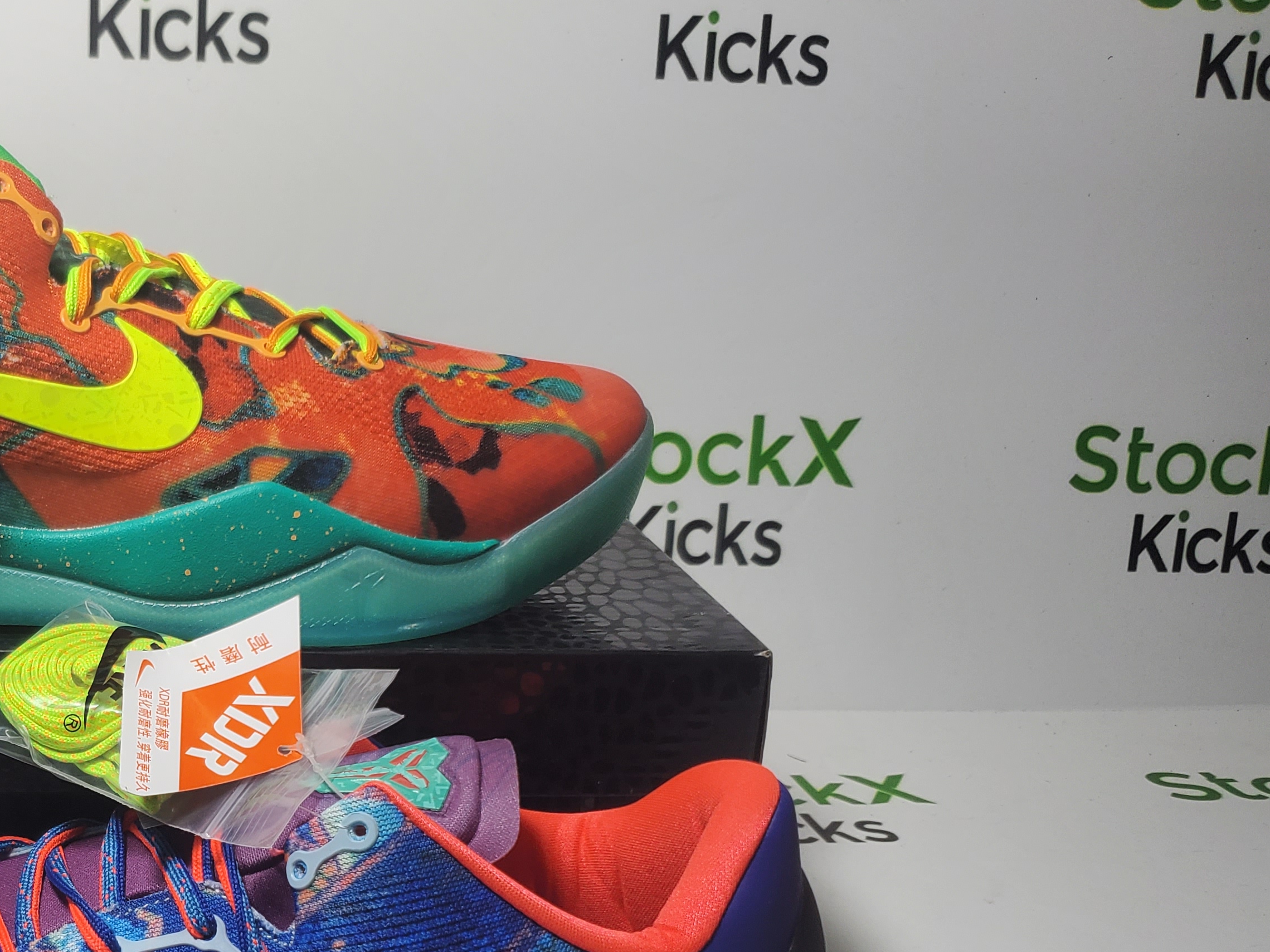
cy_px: 714
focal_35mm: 46
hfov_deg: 39.1
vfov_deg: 31.0
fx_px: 1688
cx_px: 193
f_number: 1.5
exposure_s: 1/438
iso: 50
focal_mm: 4.3
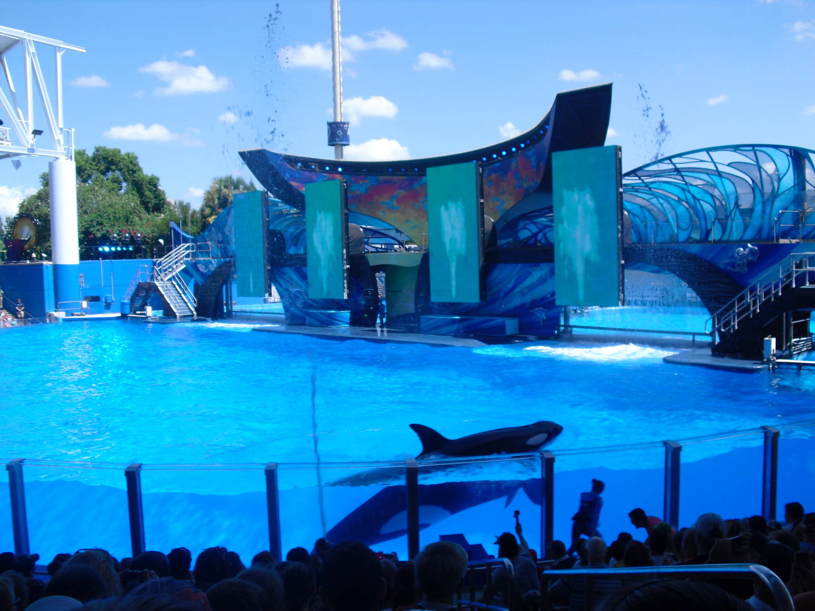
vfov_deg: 39.7
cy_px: 306
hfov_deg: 51.4
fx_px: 848
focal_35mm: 36
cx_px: 408
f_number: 7.8
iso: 64
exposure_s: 1/100
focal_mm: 6.3
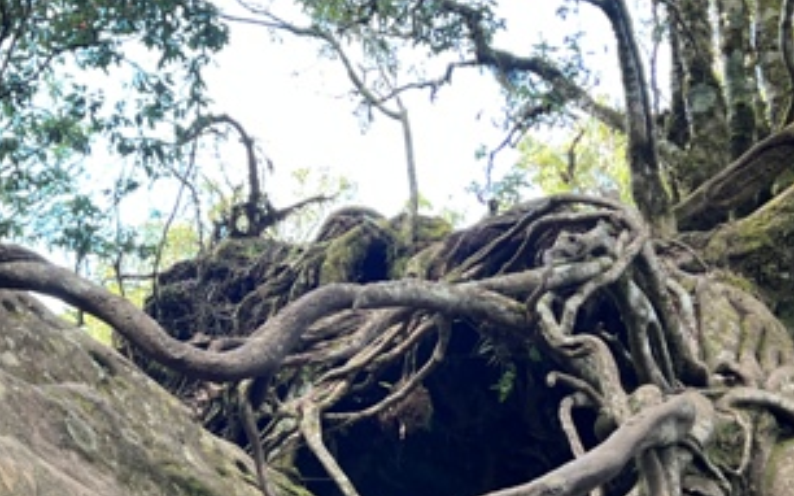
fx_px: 1557
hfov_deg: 28.3
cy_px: 356
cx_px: 241
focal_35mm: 72
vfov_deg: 18.0
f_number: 1.5
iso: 50
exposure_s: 1/121
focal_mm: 5.7
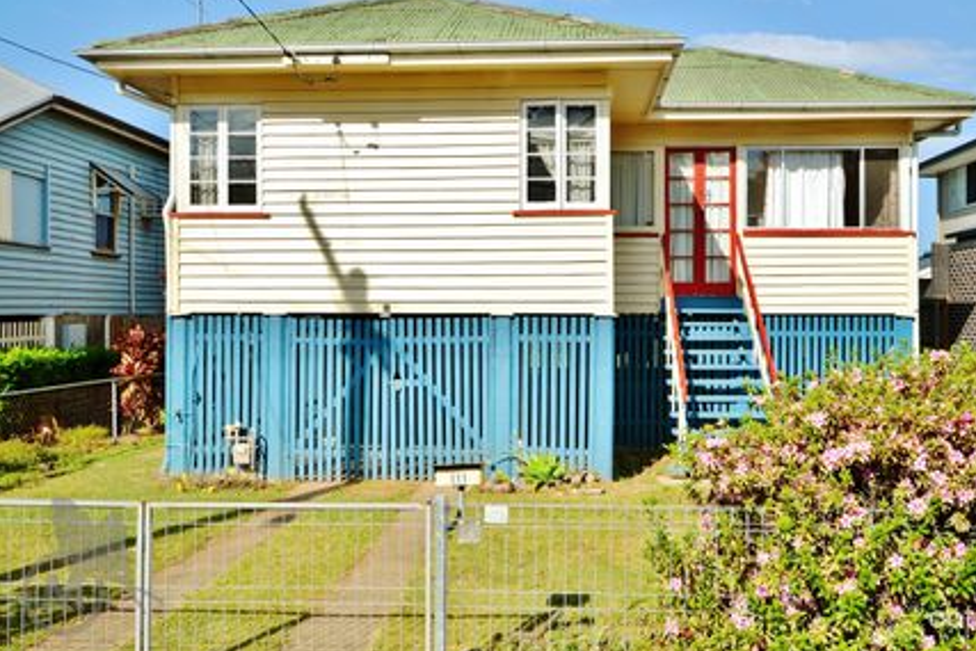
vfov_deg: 40.0
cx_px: 535
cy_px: 307
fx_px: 895
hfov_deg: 57.1
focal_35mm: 33
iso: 100
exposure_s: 1/250
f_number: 8
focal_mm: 20
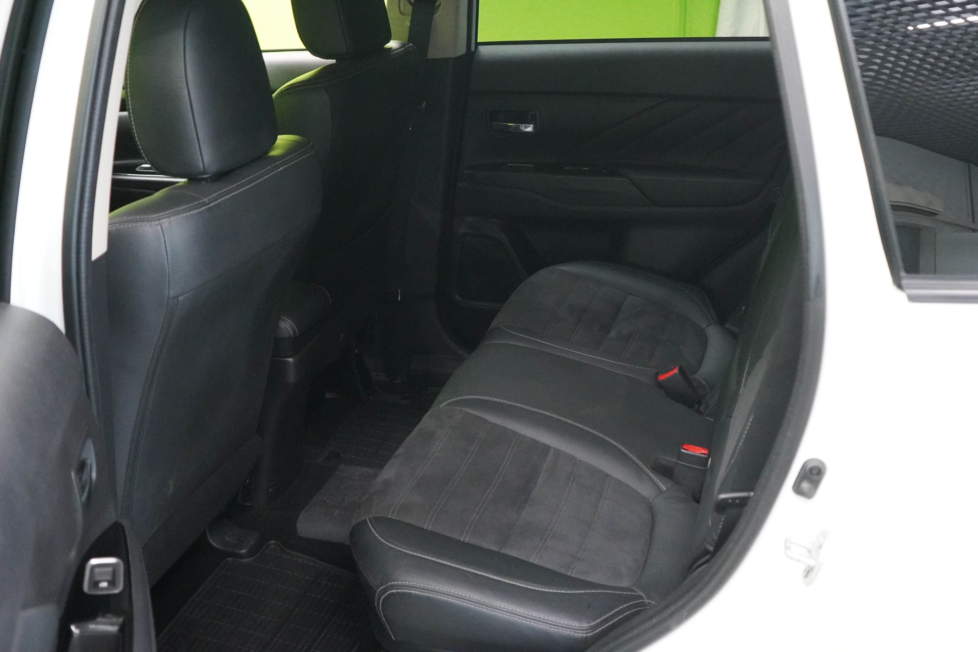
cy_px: 326
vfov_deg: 31.9
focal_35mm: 42
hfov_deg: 46.4
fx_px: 1141
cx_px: 489
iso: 6400
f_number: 3.5
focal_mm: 28
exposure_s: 1/60
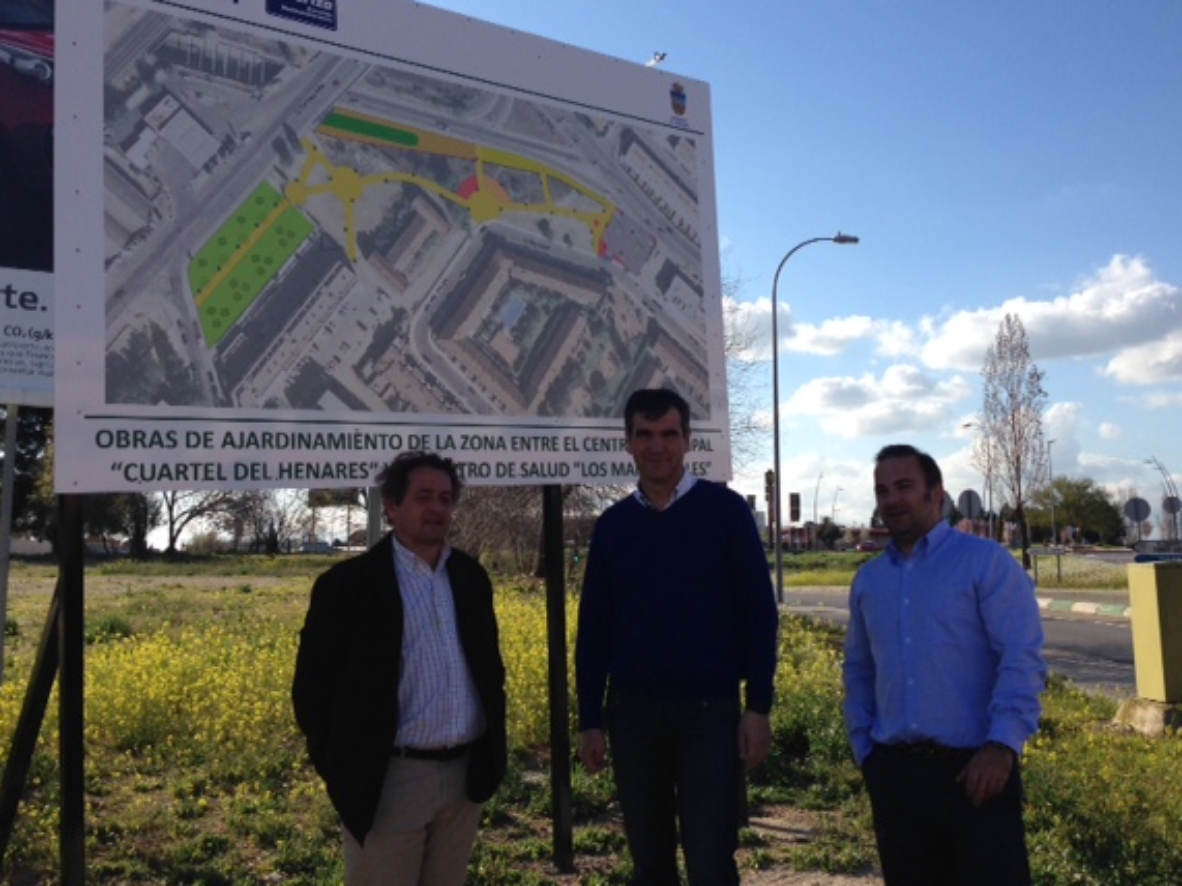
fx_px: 1263
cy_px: 412
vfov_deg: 38.6
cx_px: 621
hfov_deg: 50.1
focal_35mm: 37
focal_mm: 4.12
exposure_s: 1/1595
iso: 50
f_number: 2.4
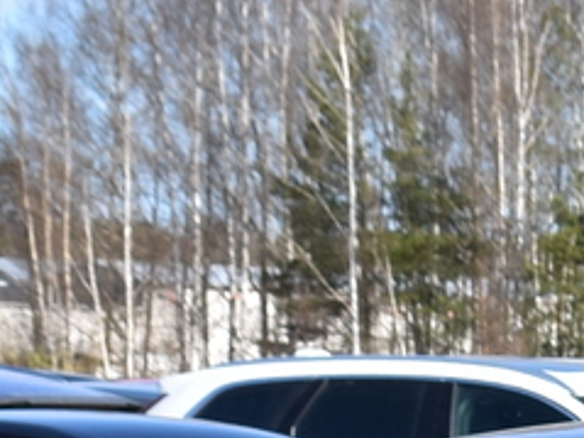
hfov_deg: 7.9
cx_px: 904
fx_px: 4119
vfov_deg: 5.9
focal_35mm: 244
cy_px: 964
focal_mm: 25
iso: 200
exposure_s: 1/500
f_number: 8
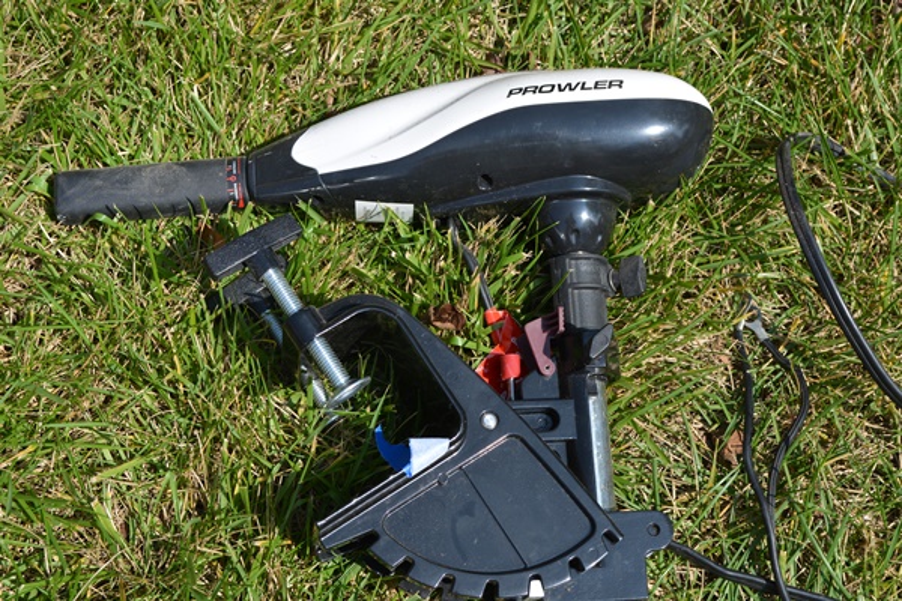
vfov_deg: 21.6
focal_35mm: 63
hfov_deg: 31.9
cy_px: 300
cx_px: 451
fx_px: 1578
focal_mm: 42
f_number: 8
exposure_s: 1/250
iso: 160
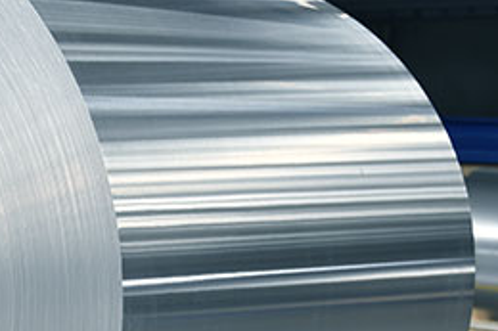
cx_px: 19
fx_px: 1562
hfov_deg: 17.7
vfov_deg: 12.1
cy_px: 269
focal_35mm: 113
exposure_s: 1/30
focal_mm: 36
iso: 200
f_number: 4.2
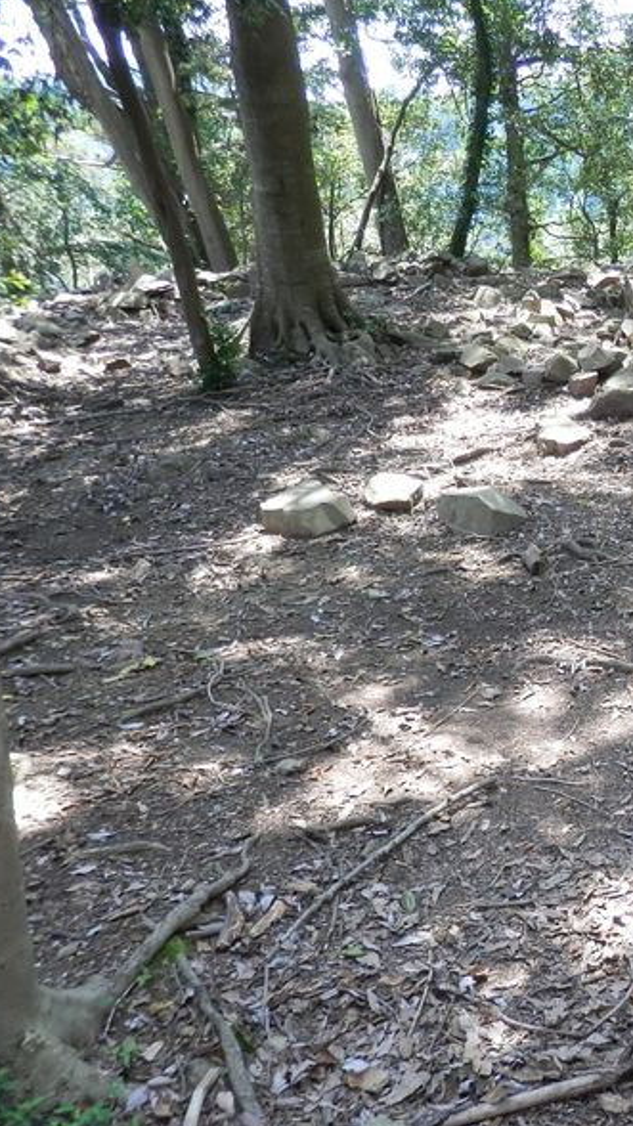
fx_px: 1105
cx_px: 711
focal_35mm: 37
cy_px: 570
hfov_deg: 28.7
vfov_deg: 54.0
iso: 80
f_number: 3
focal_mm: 4.5
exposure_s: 1/50
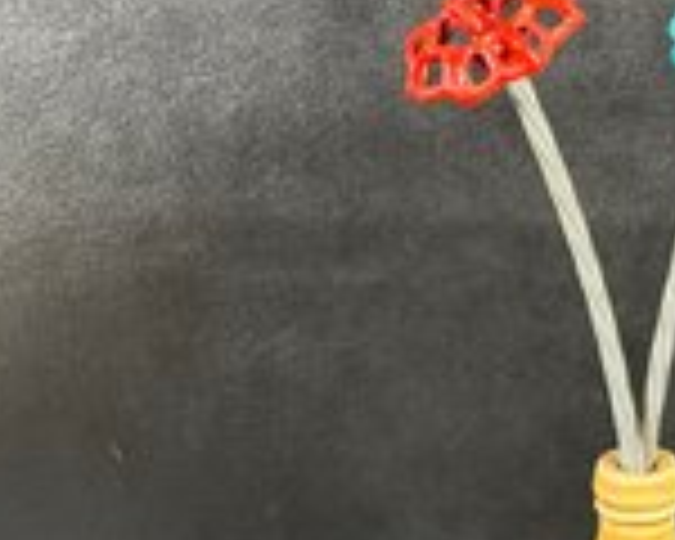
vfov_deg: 14.3
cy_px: 452
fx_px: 2138
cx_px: 637
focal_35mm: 107
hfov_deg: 17.6
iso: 400
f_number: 1.78
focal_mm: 6.86
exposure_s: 1/40
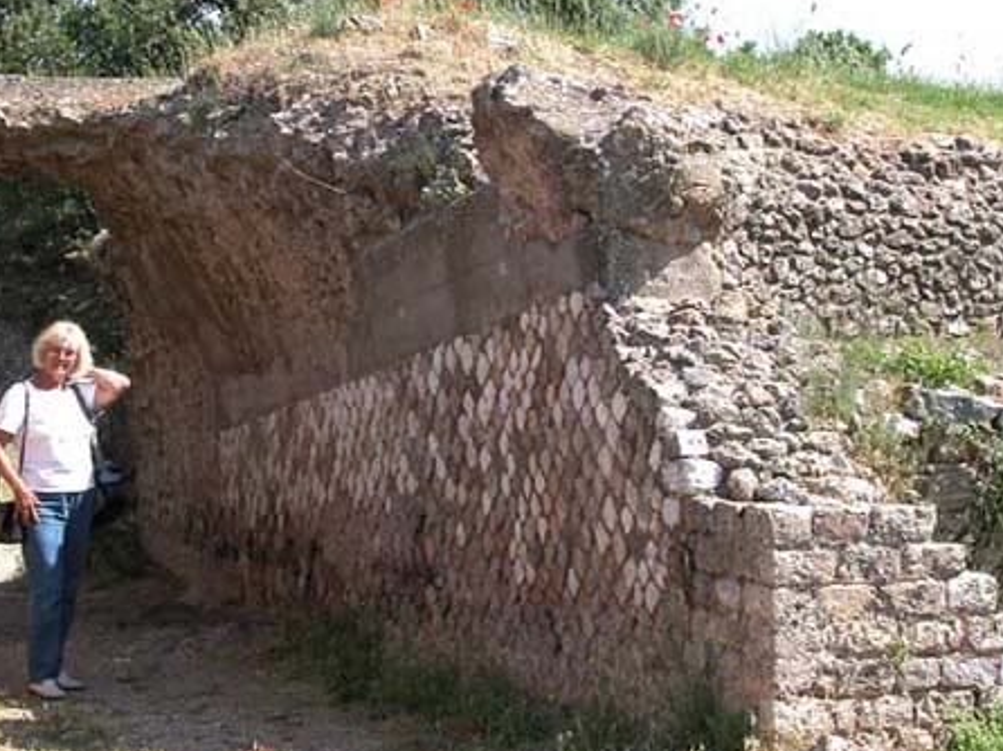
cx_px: 322
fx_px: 2404
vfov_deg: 17.8
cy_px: 361
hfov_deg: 23.4
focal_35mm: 83
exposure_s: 1/200
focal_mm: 14.7
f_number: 7
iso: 100
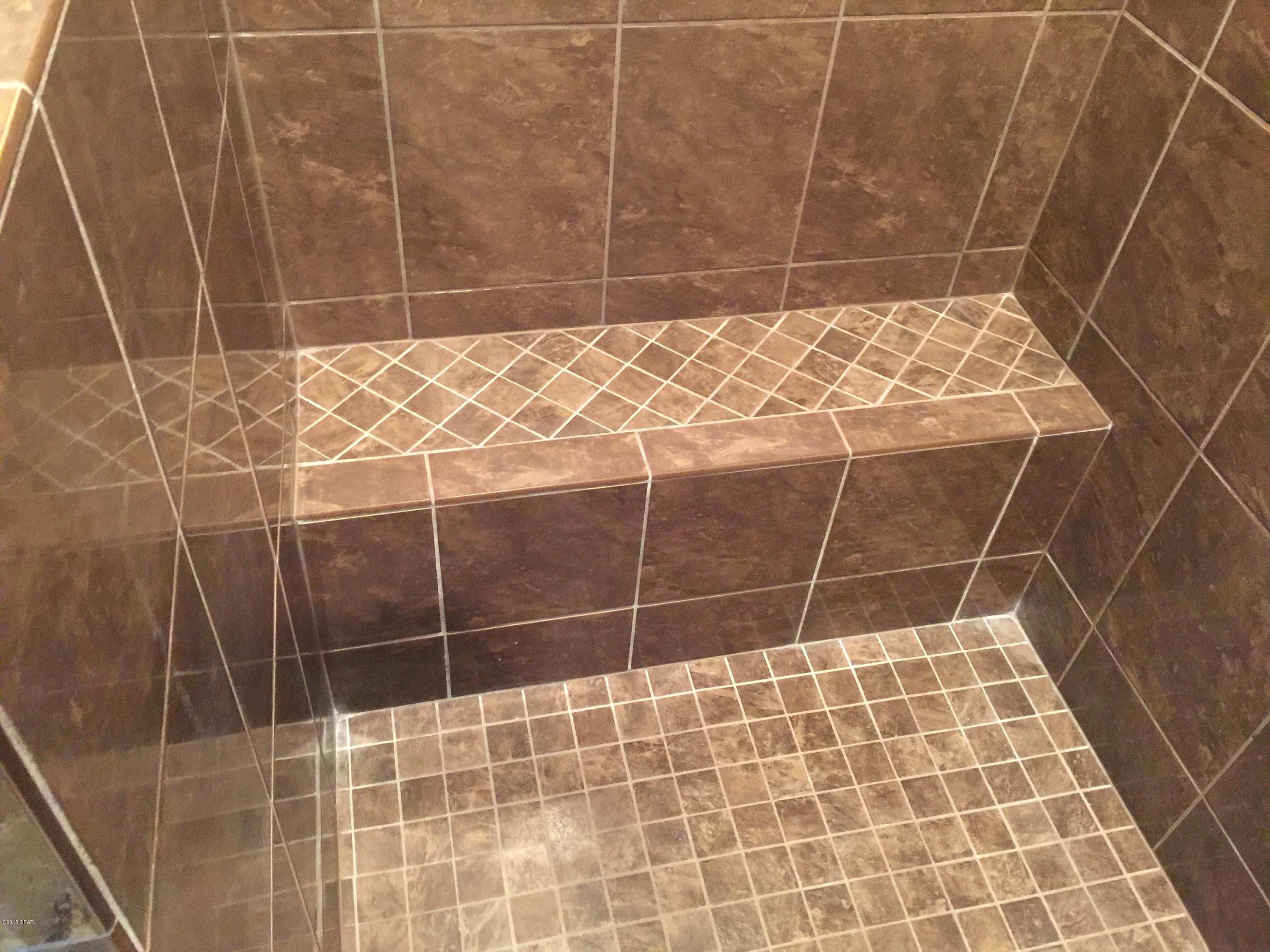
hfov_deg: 61.7
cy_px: 476
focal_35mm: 29
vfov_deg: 48.2
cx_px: 635
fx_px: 1064
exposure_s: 1/4
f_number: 2.2
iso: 100
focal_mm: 4.15
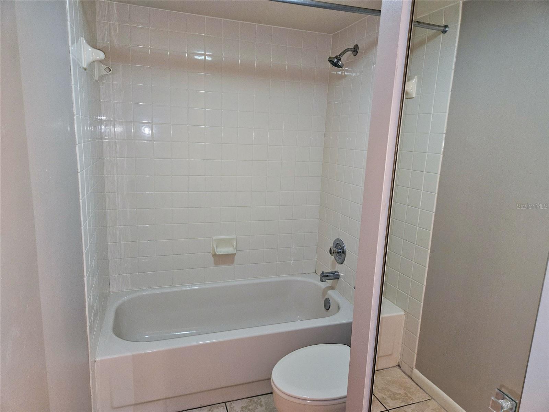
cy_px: 206
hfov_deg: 73.9
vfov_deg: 58.9
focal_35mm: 23
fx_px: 365
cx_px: 274
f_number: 1.8
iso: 125
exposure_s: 1/60
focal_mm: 5.4
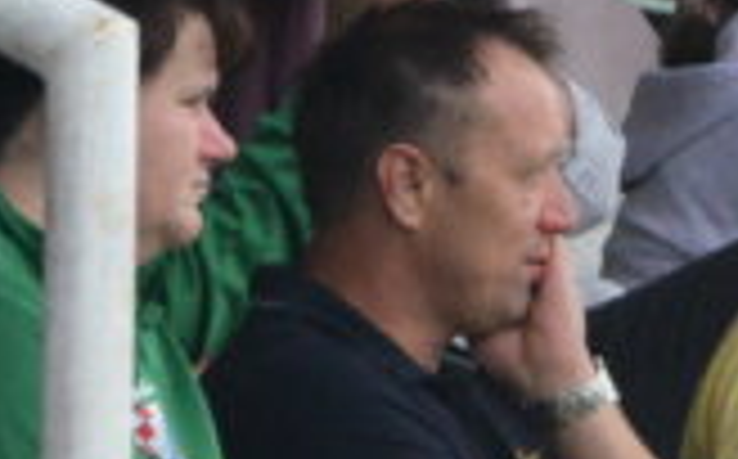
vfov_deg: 0.7
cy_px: -214
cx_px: 814
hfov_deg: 1.1
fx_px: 38464
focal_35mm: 1915
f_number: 14
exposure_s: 1/800
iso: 4000
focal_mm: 300
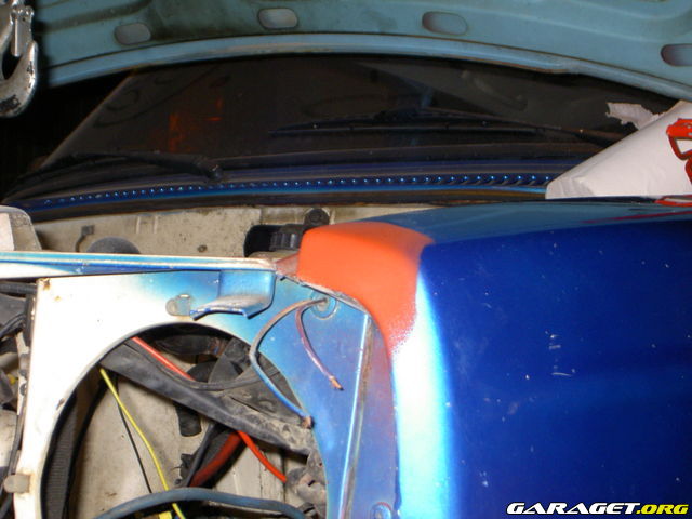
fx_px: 1779
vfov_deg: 16.6
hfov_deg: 22.0
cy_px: 260
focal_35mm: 89
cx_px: 346
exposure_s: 1/80
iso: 200
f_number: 4.6
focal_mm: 14.7
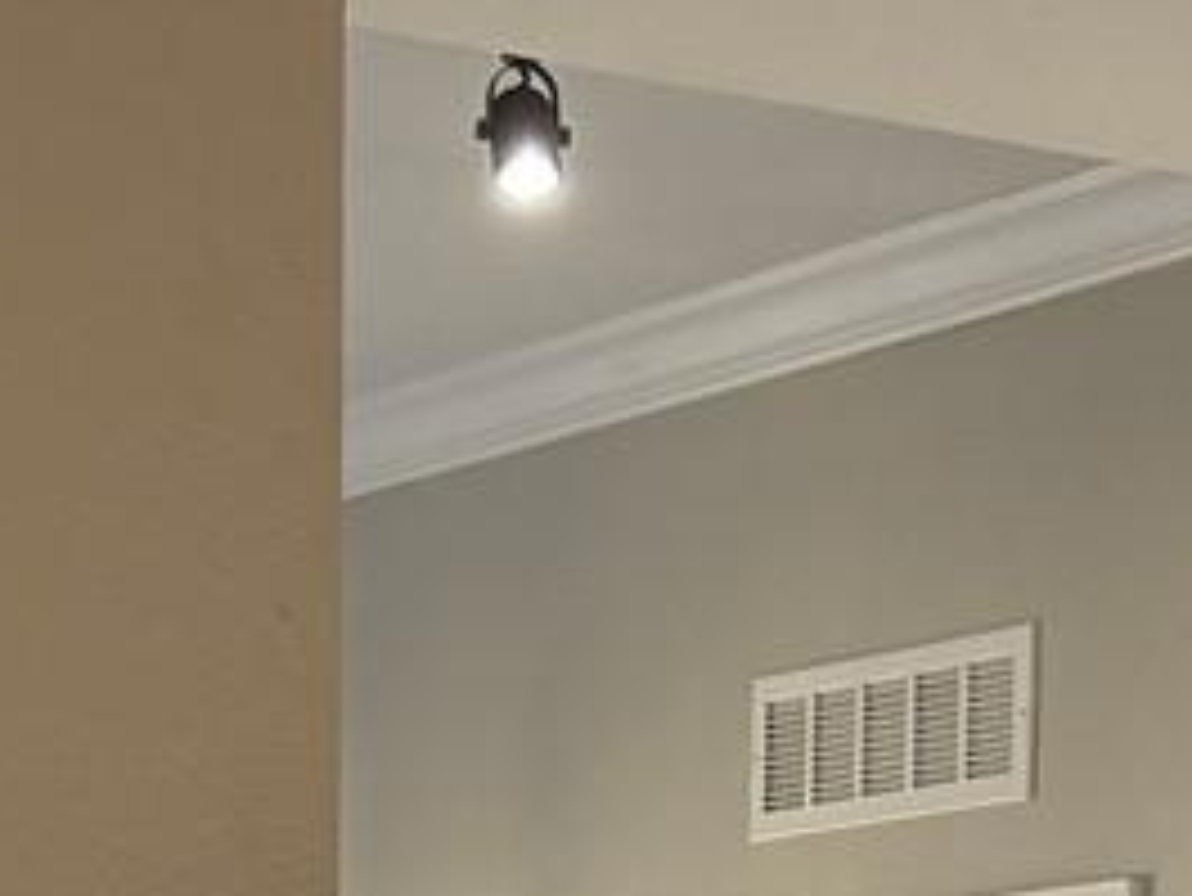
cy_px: 1828
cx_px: 594
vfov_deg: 8.9
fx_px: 5409
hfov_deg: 12.6
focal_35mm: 157
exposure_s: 1/60
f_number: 1.6
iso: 100
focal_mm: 5.96
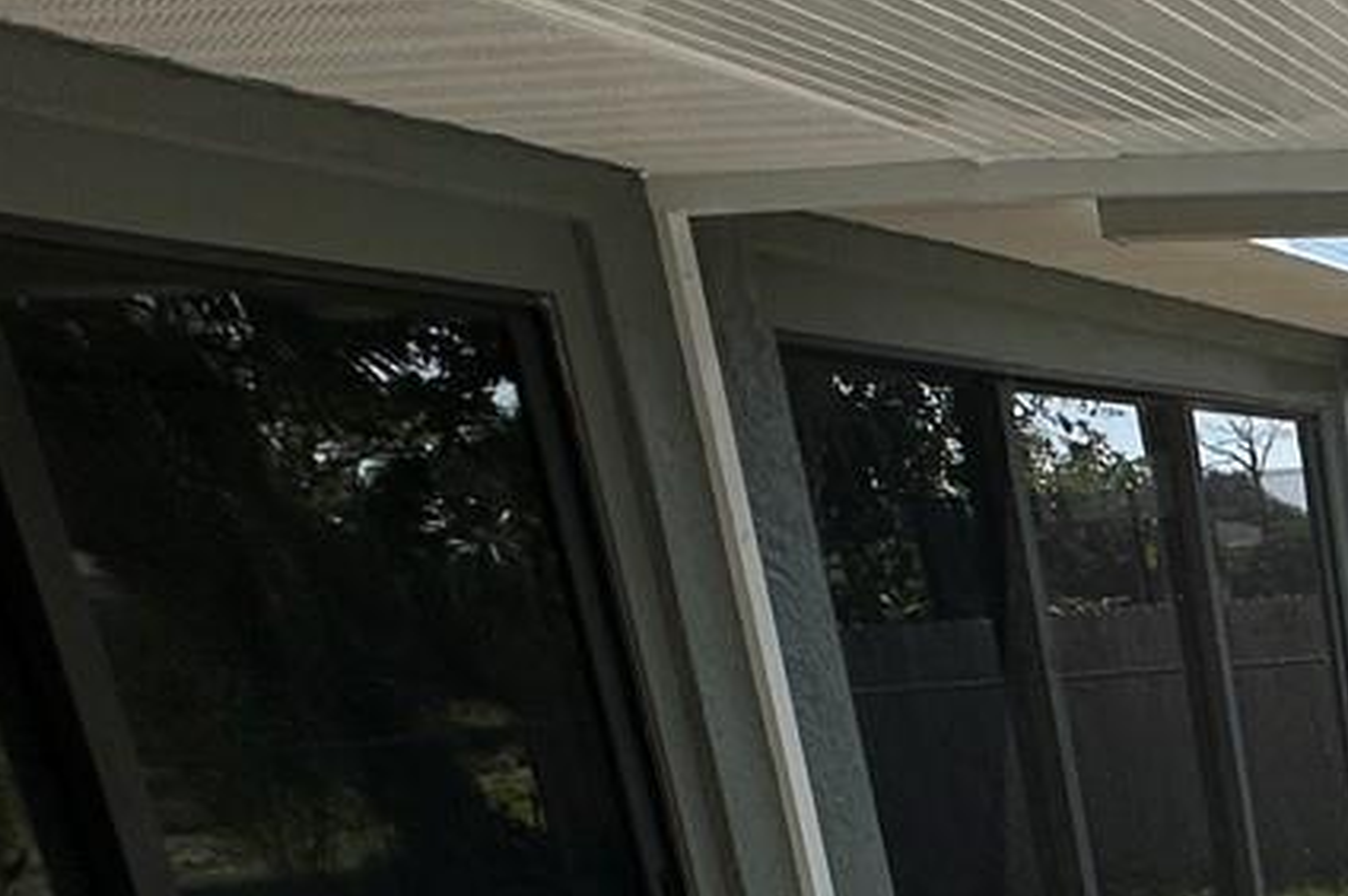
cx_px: 1971
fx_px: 2058
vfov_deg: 21.7
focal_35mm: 55
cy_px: 1230
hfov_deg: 26.9
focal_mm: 2.22
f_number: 2.2
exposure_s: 1/1366
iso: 50
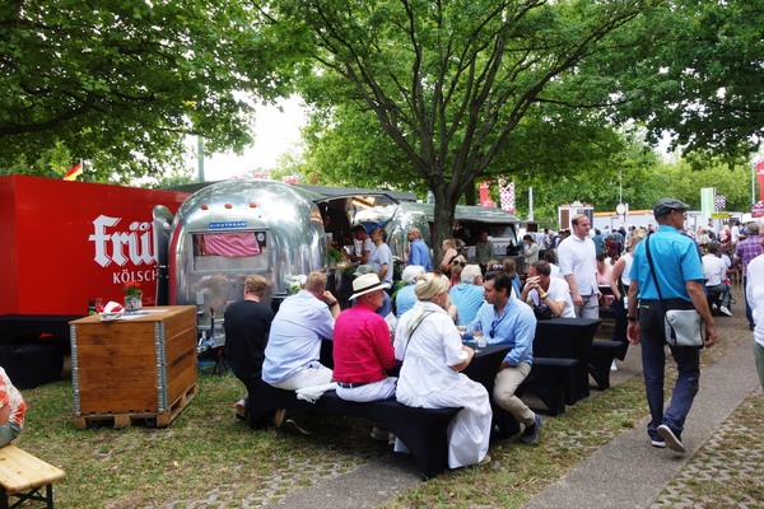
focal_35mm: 28
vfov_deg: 46.4
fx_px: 594
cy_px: 254
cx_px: 382
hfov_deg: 65.5
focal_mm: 10.4
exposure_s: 1/100
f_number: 5
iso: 125
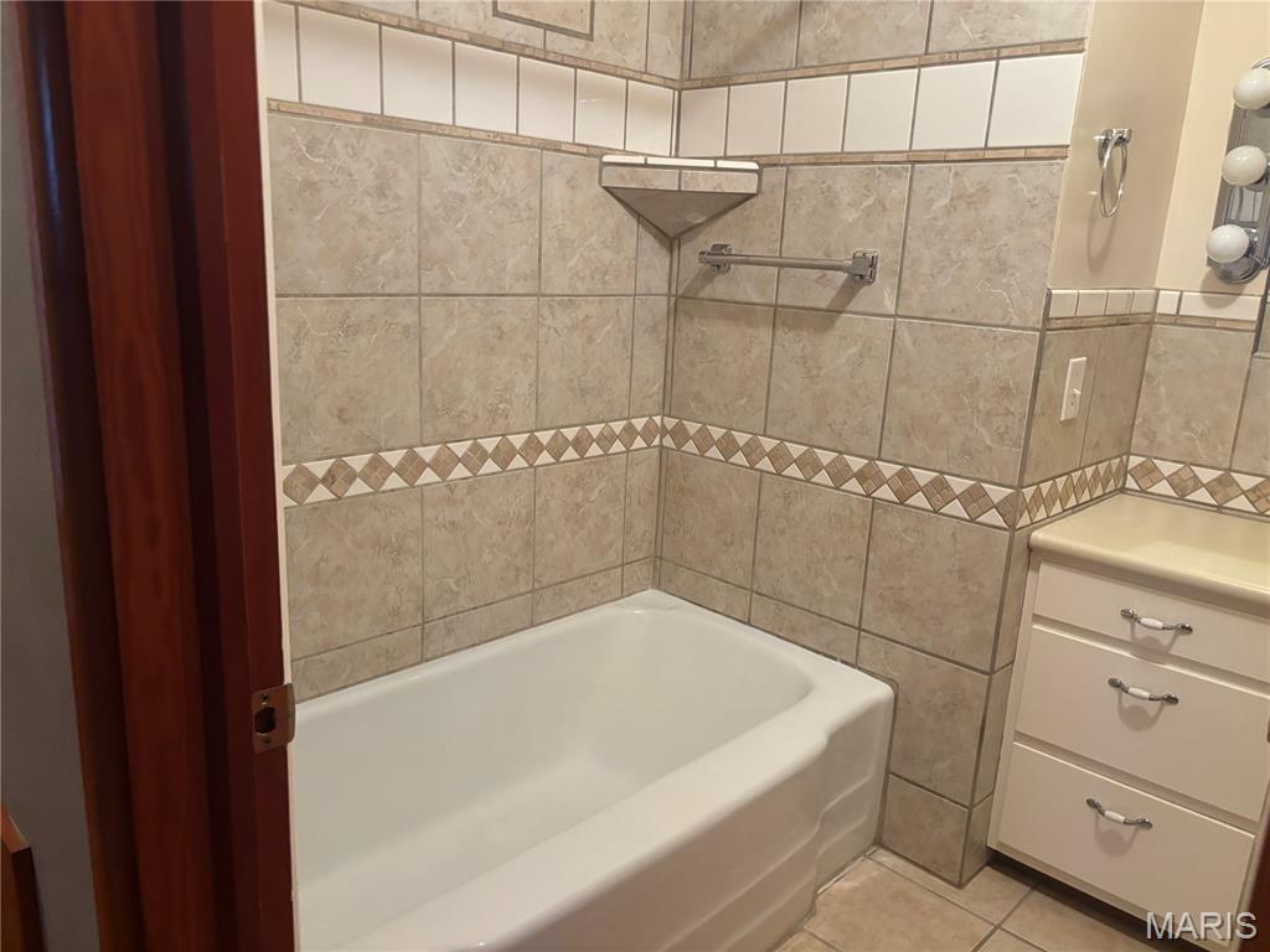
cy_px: 476
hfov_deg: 67.3
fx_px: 954
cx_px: 635
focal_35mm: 26
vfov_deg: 53.1
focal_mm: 5.96
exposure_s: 1/60
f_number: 1.6
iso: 400
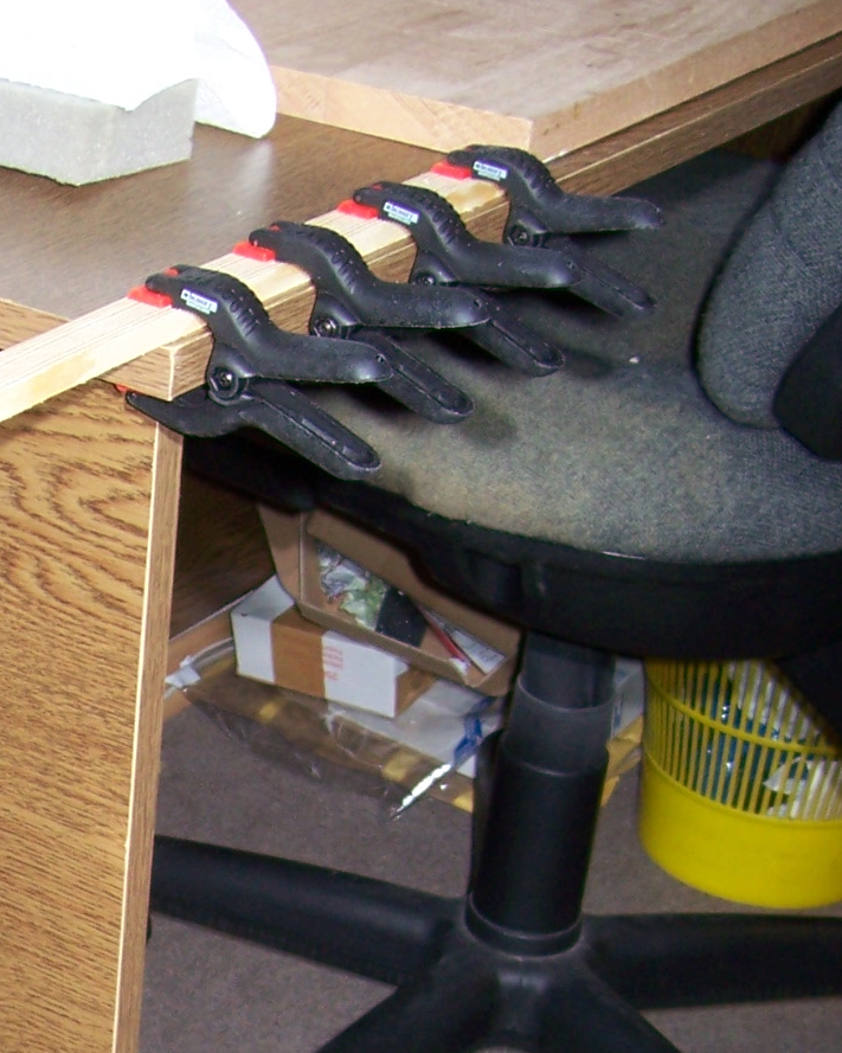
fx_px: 2679
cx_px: -166
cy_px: 1027
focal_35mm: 86
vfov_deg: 21.5
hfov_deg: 17.1
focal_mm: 5.6
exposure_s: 1/60
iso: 80
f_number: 2.7
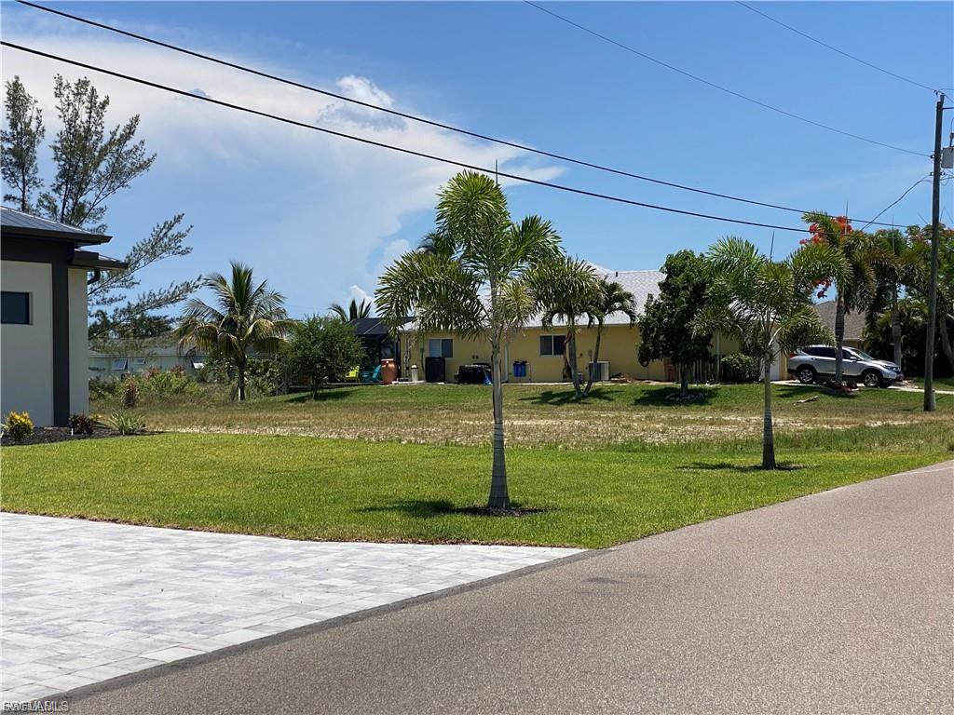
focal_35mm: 52
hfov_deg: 36.8
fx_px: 1433
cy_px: 358
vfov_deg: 28.0
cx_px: 477
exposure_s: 1/2994
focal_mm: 6
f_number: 2
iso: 20
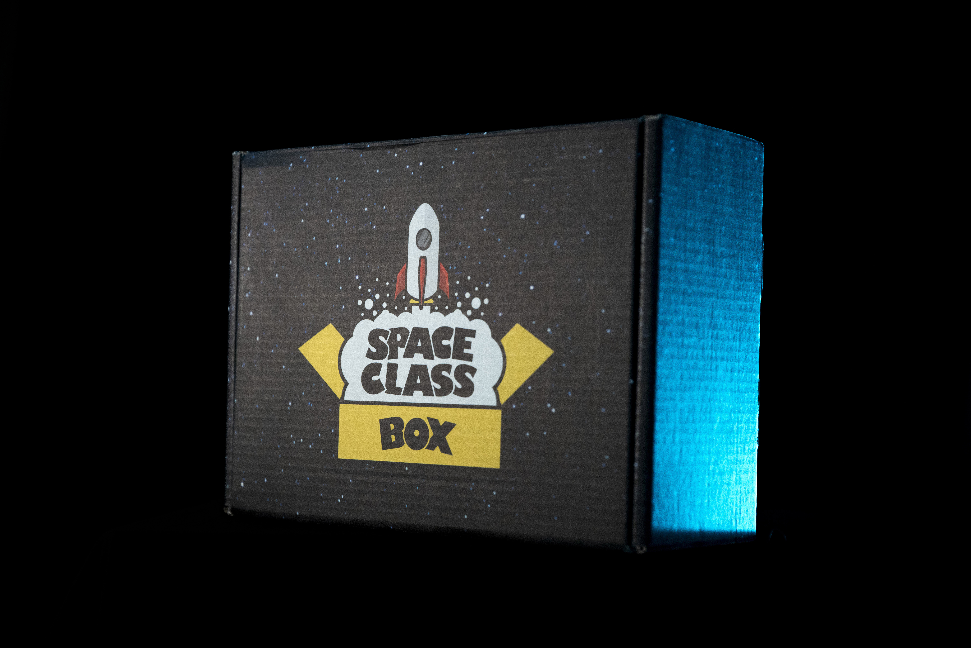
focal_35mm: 70
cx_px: 486
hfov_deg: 28.8
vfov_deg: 19.5
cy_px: 324
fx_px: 1888
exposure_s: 1/200
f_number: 2.8
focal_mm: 70
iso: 4000
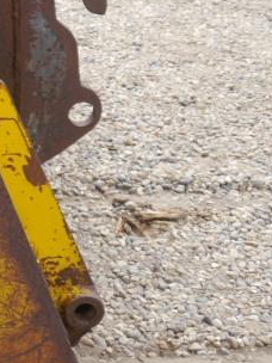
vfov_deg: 15.4
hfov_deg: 10.7
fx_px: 1341
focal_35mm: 128
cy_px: 165
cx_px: -260
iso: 160
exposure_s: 1/160
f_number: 4.5
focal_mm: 19
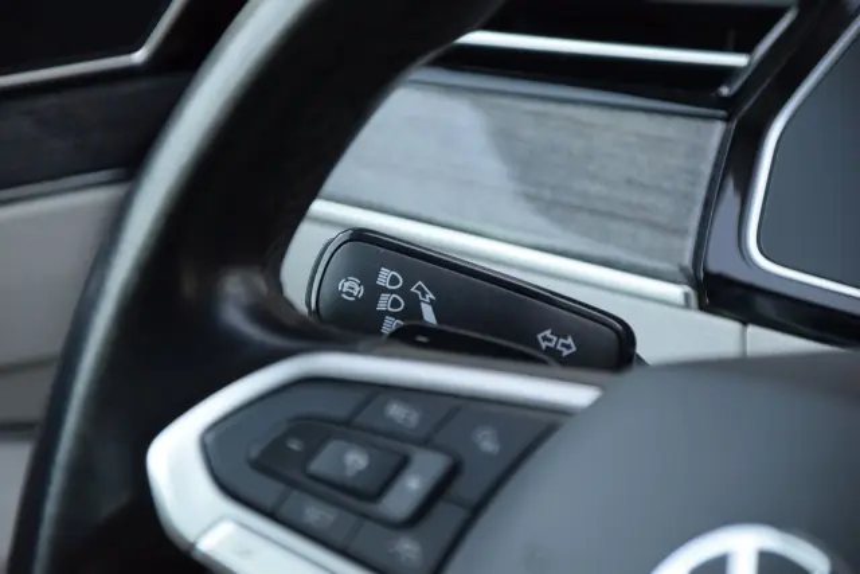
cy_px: 287
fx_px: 4659
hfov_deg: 10.5
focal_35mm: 195
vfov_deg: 7.0
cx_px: 430
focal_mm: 130
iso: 1600
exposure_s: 1/160
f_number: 5.6
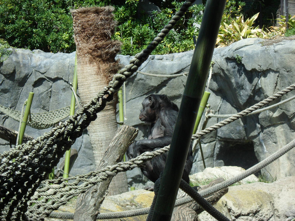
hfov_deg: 9.8
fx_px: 1713
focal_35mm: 201
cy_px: 110
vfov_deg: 7.4
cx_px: 148
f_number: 5.6
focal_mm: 36.2
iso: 80
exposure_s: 1/250
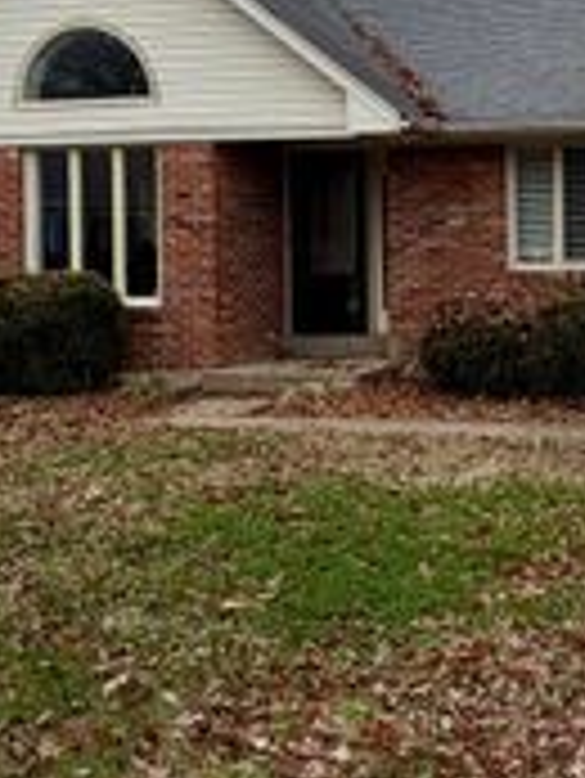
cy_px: 277
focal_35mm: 54
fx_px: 1215
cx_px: 608
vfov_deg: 35.3
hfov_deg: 25.5
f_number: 2.2
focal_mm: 2.22
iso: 40
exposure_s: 1/644
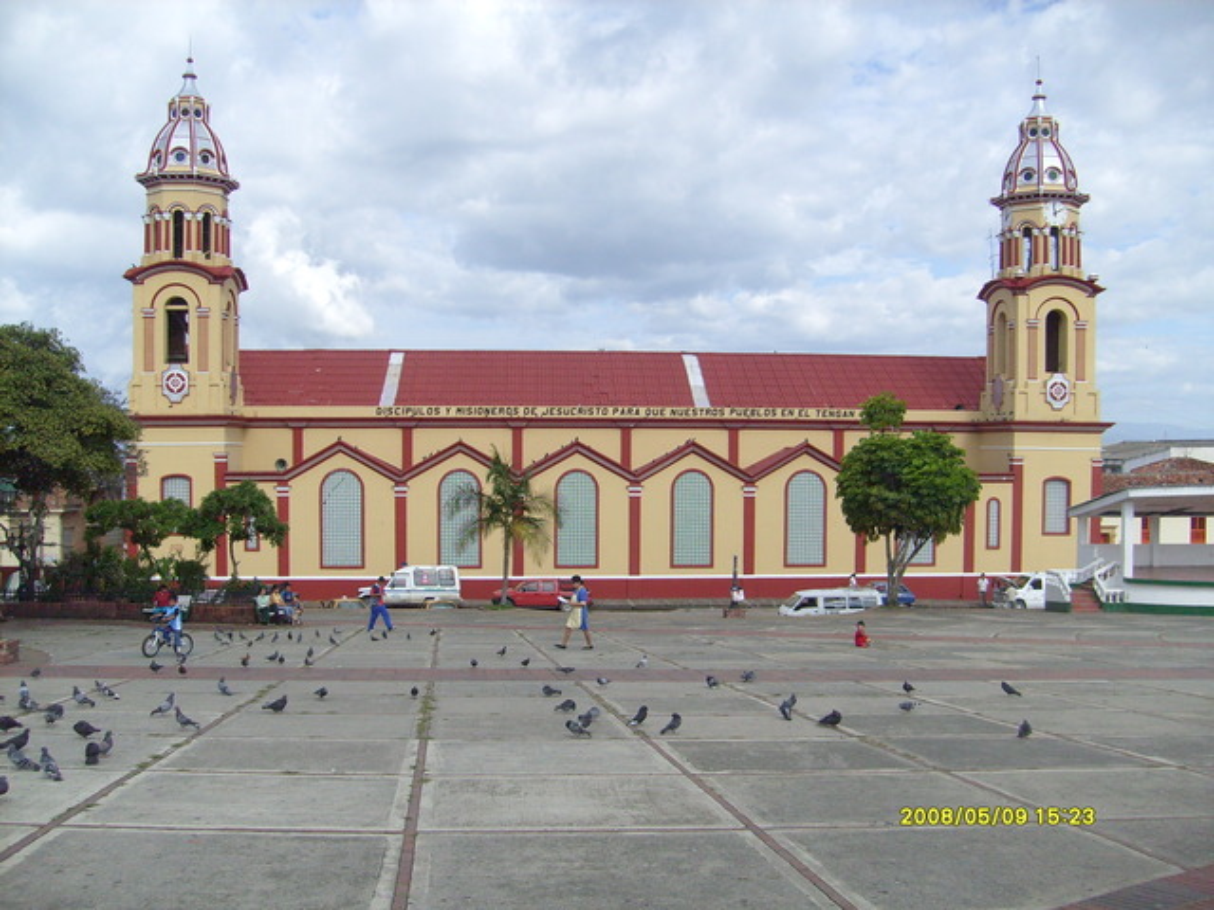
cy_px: 455
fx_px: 1227
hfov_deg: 52.6
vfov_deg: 40.7
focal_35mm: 35
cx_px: 607
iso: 80
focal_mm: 5.8
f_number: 7.1
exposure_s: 1/250
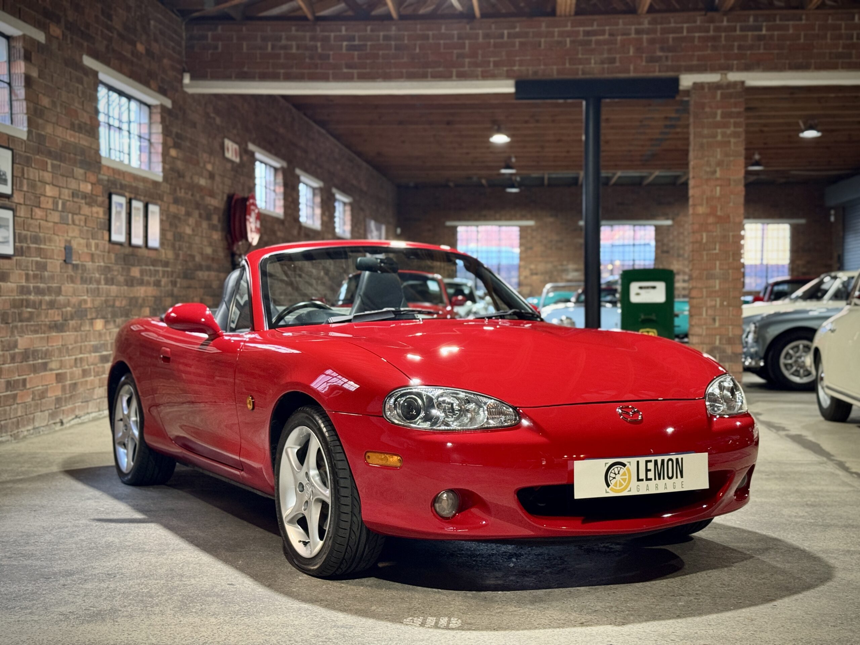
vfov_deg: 30.3
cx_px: 430
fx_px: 1193
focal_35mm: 48
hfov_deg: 39.7
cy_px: 322
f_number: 1.78
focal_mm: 6.76
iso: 320
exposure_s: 1/33
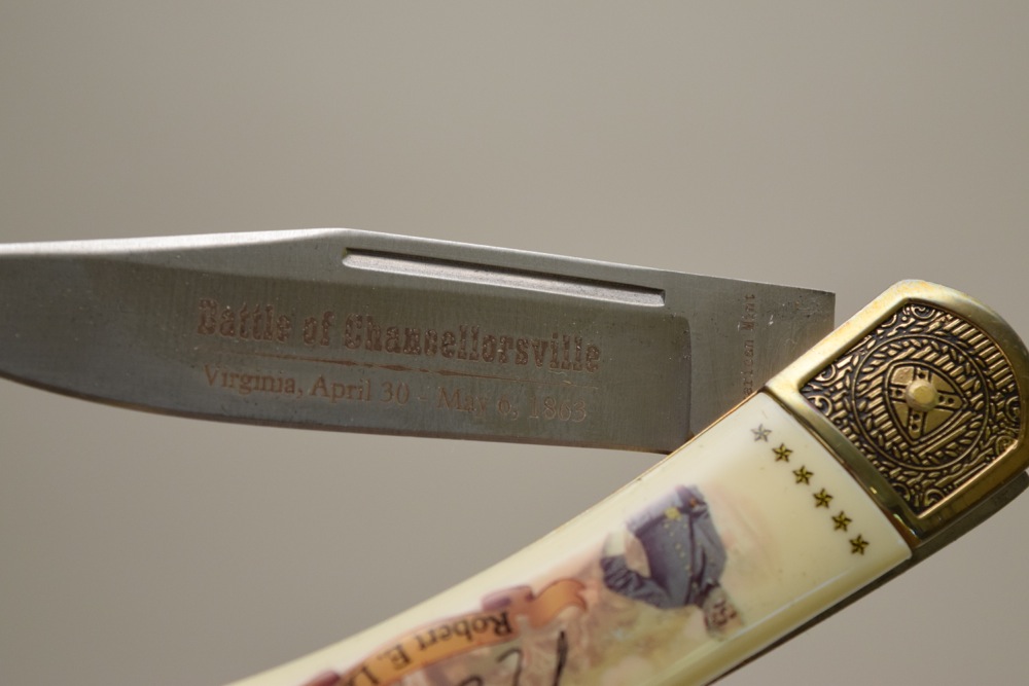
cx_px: 514
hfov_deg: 24.6
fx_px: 2358
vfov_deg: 16.6
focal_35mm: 82
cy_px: 343
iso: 800
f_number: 5.6
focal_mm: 55
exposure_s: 1/100
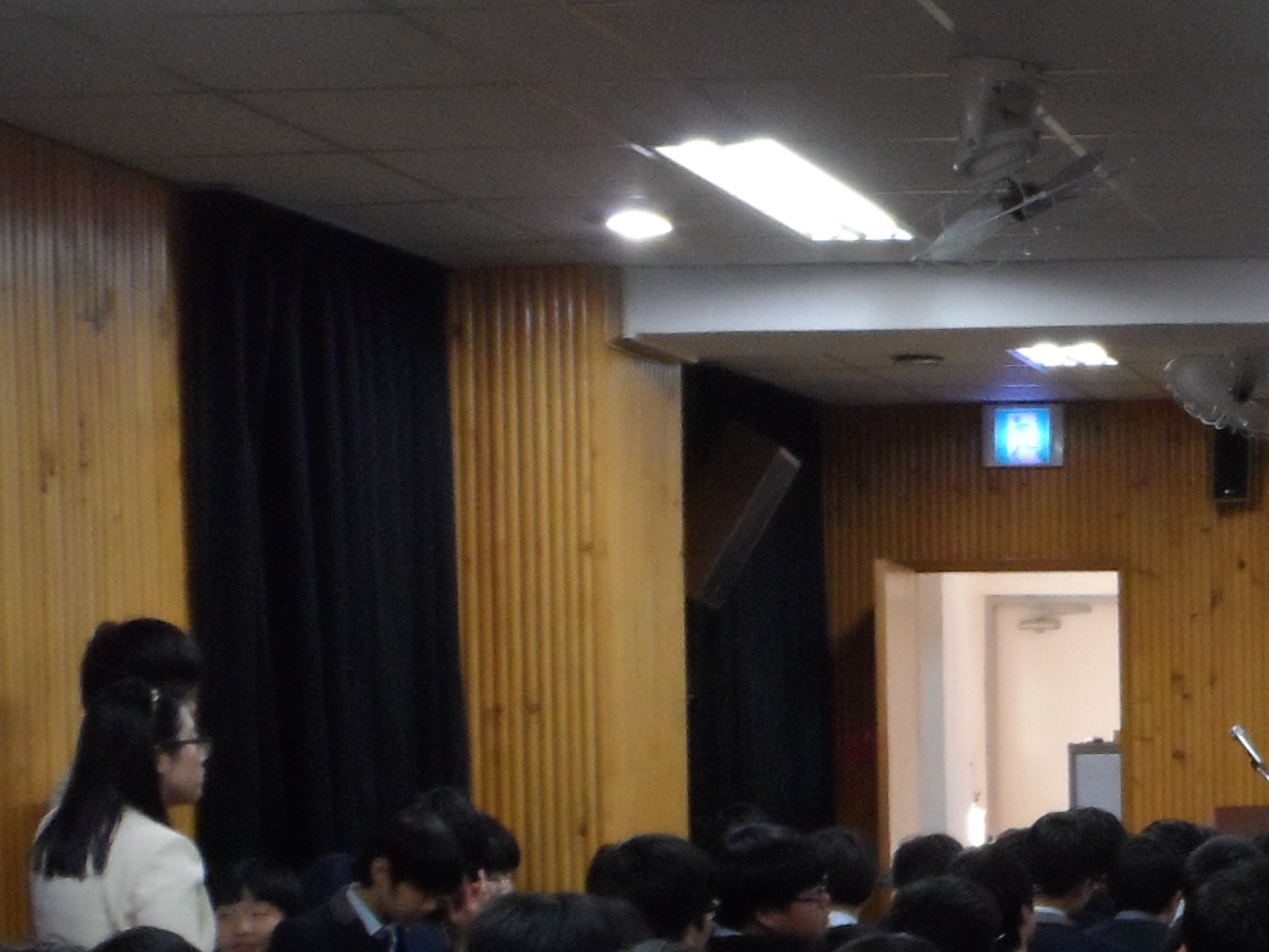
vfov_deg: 17.3
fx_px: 3081
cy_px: 856
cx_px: 1548
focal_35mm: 84
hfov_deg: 21.5
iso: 320
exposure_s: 1/45
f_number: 3.4
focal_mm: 5.3
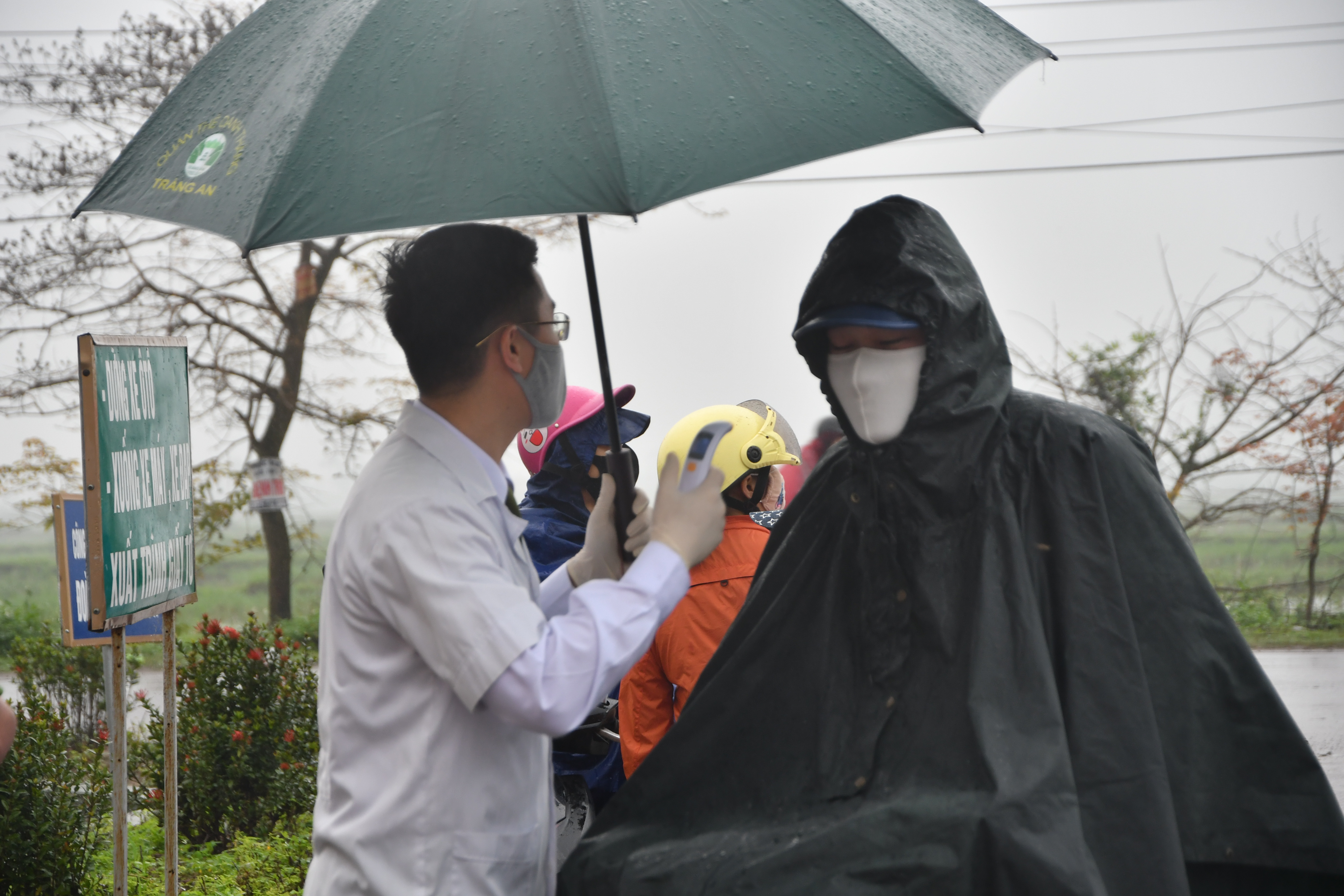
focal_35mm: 128
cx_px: 672
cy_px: 448
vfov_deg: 10.8
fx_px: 4760
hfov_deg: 16.1
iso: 400
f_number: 5.6
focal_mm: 85
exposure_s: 1/200
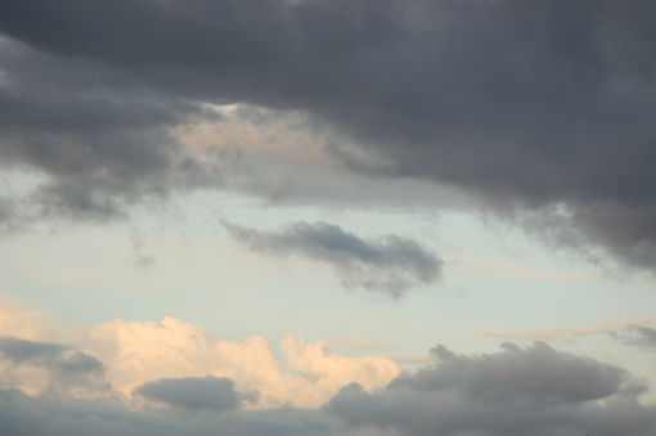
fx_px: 3277
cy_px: 218
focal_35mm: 180
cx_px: 328
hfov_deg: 11.4
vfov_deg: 7.6
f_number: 5
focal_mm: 120
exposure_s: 1/400
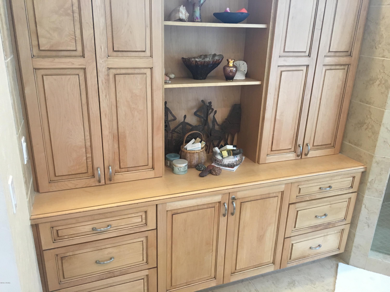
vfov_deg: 48.2
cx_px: 195
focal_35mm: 29
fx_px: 327
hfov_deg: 61.7
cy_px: 146
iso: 125
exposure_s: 1/30
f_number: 2.2
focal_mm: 4.15
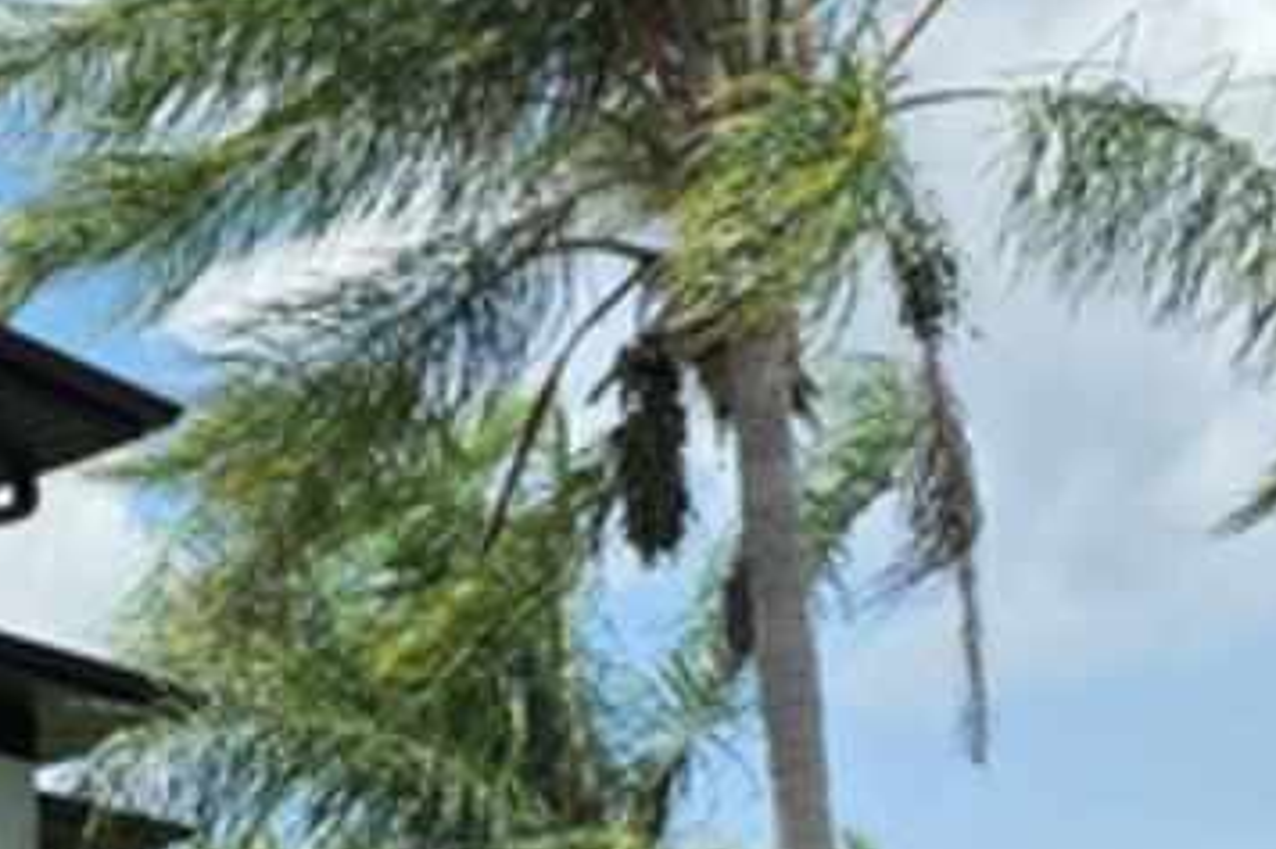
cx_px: -4
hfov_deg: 22.7
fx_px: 3047
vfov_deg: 15.6
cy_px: 820
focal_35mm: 86
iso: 80
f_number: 1.7
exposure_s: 1/5778
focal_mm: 6.3
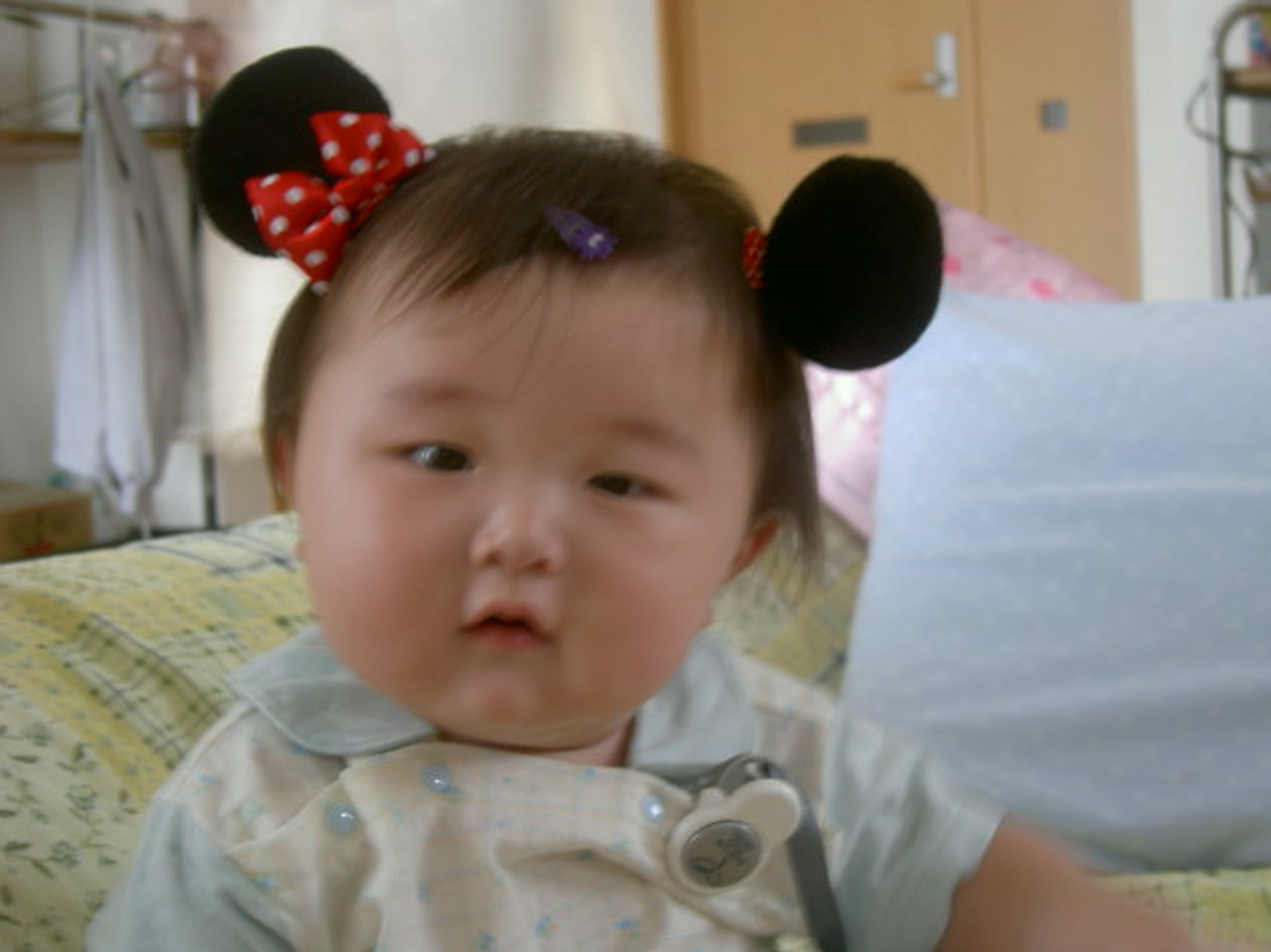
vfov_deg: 26.1
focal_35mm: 56
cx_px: 639
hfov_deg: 34.4
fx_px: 2055
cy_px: 477
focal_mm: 11.3
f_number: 3.3
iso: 100
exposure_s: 1/8
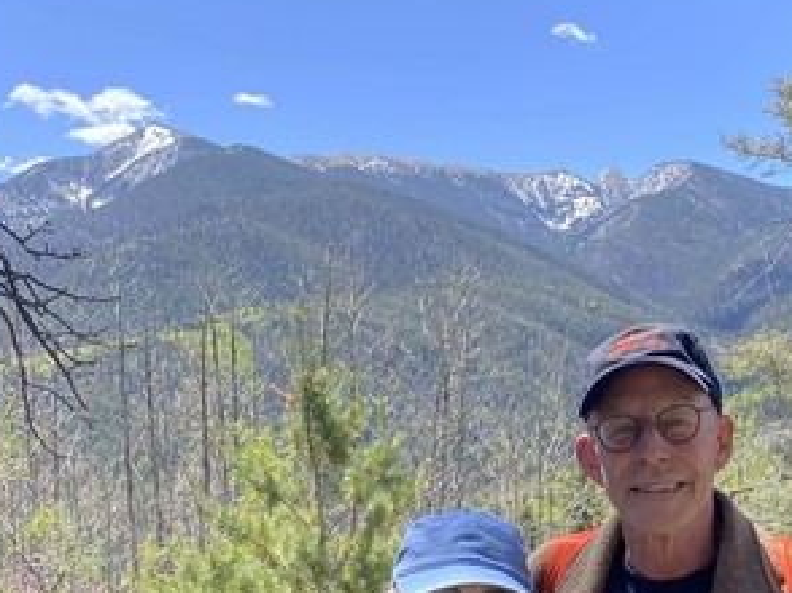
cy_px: 581
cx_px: 586
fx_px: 1326
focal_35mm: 58
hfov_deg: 32.7
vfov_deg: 24.2
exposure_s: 1/839
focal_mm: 4.25
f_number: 1.8
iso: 32
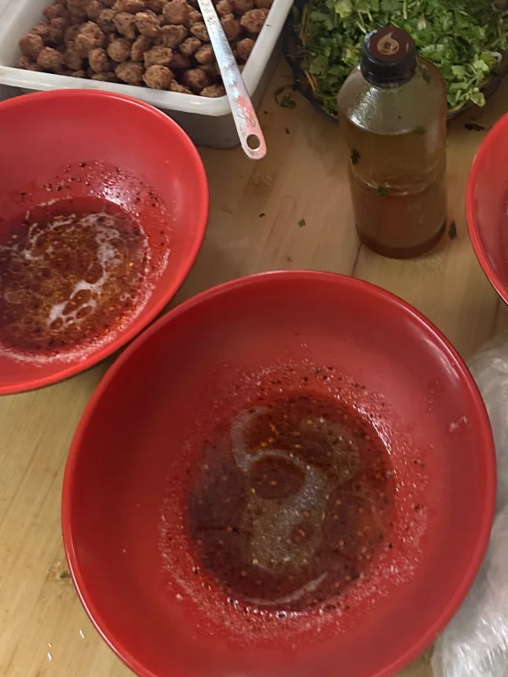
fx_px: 881
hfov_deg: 31.6
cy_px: 123
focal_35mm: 45
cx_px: 381
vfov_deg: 40.1
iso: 320
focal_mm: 6.86
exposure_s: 1/50
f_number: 1.78
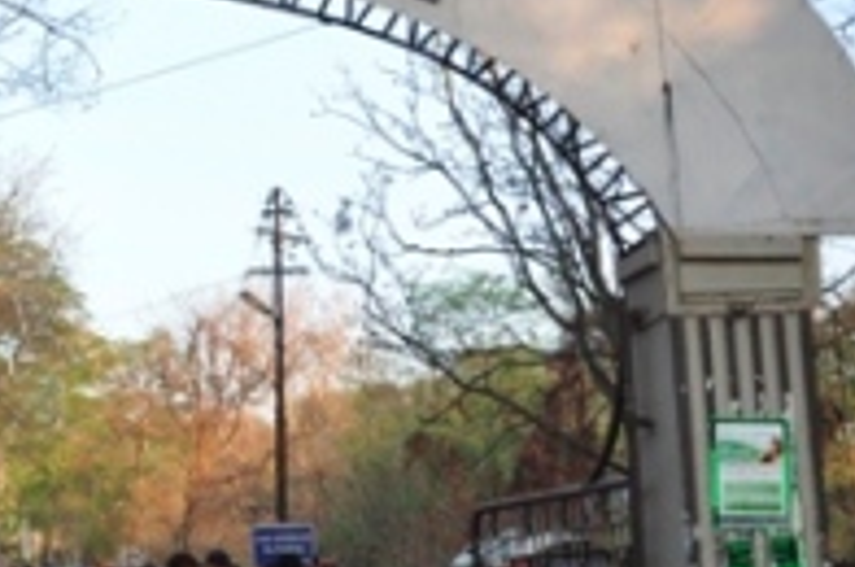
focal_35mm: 80
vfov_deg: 16.9
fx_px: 1903
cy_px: 270
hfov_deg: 24.0
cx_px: -31
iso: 200
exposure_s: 1/160
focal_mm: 21
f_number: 6.3
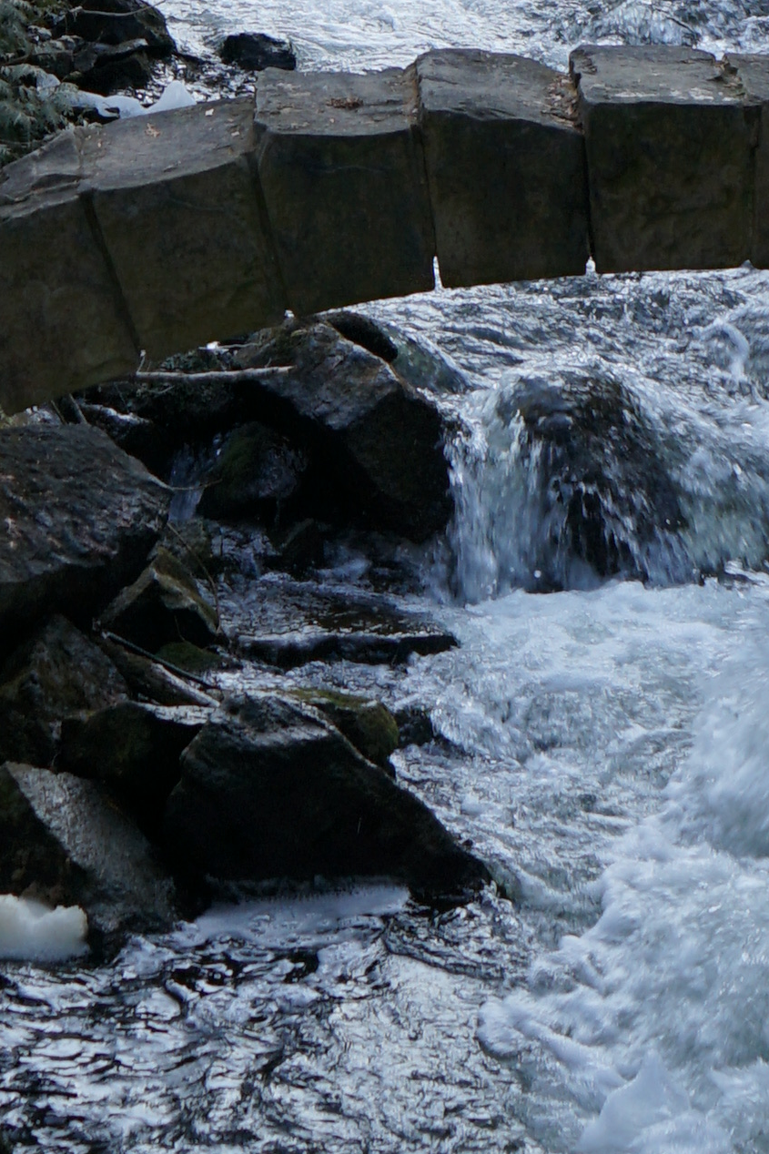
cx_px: 458
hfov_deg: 9.7
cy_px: -765
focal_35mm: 142
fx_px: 4551
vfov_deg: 13.3
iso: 100
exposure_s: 1/80
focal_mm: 30
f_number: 5.6
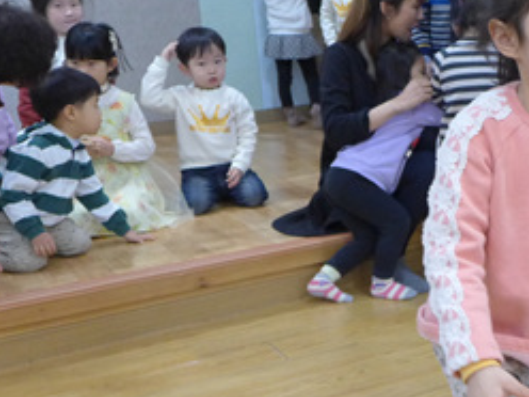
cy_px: 275
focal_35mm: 62
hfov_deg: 29.3
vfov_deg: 23.5
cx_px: 518
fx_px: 947
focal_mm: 4.7
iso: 500
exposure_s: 1/250
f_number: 1.4
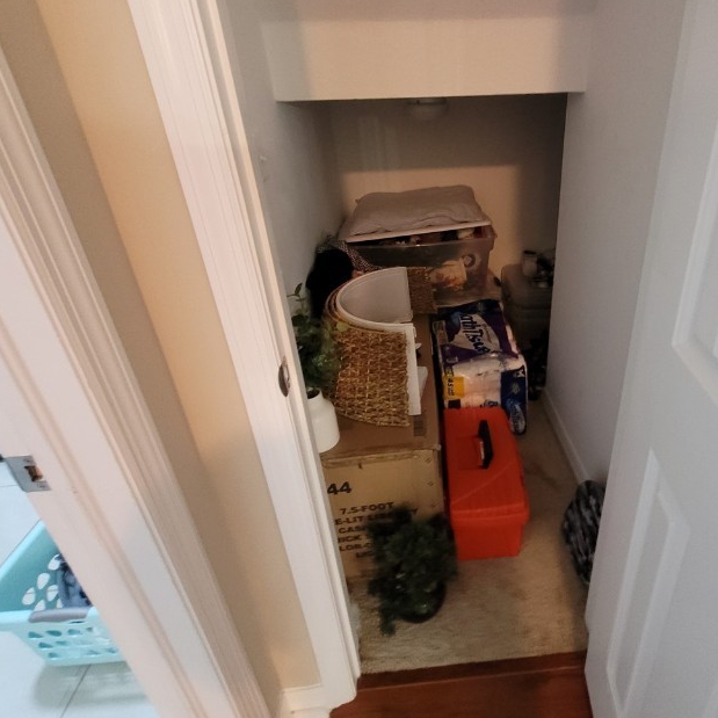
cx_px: 459
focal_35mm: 19
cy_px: 303
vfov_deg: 77.1
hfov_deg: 76.0
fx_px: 446
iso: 640
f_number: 2.2
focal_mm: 1.74
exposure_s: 1/30
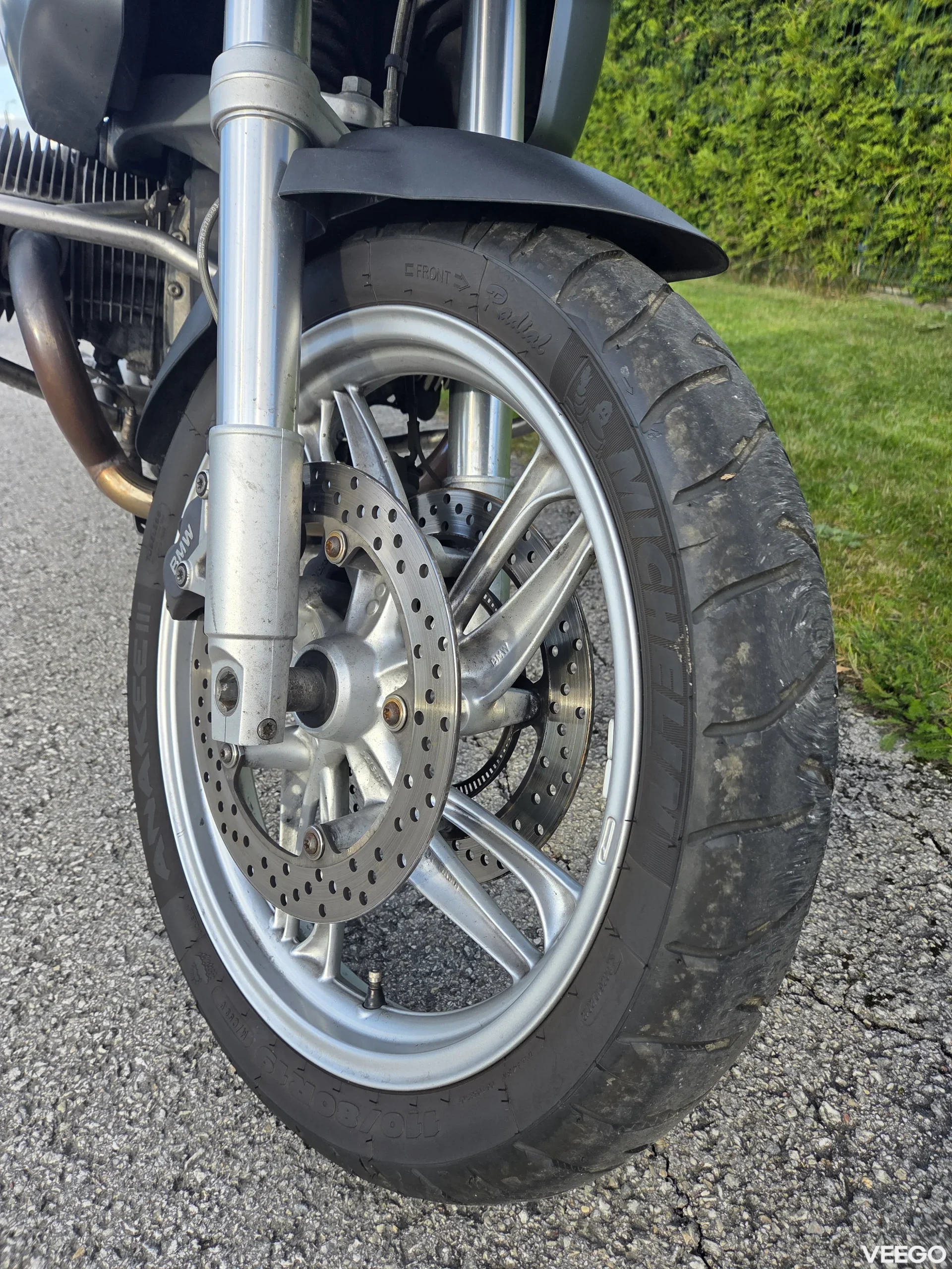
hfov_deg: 58.9
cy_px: 634
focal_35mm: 23
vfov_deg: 73.9
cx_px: 476
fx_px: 843
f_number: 1.8
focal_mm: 5.4
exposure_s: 1/960
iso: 80
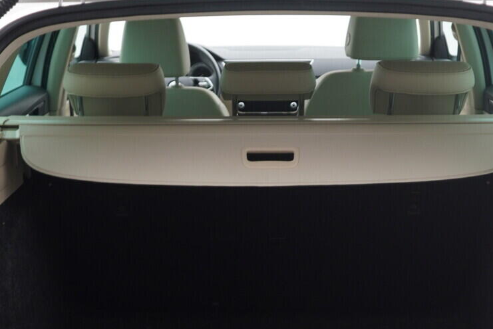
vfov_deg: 19.1
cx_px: 245
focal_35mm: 70
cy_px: 296
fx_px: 959
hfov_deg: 28.8
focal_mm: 24
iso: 160
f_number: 2.8
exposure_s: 1/40
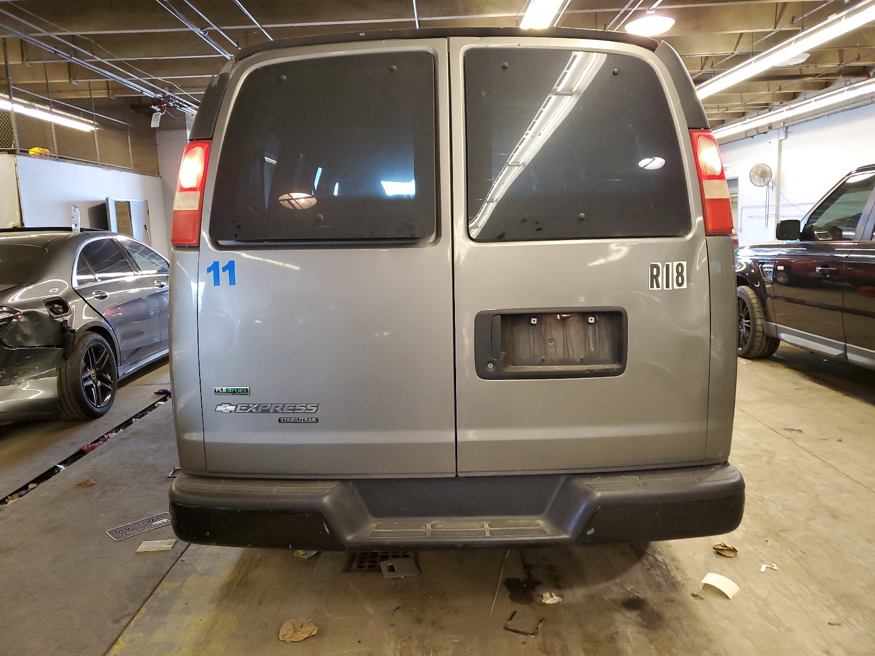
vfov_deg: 53.1
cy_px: 328
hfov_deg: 67.3
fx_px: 657
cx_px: 438
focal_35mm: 26
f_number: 1.5
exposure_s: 1/60.2
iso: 203
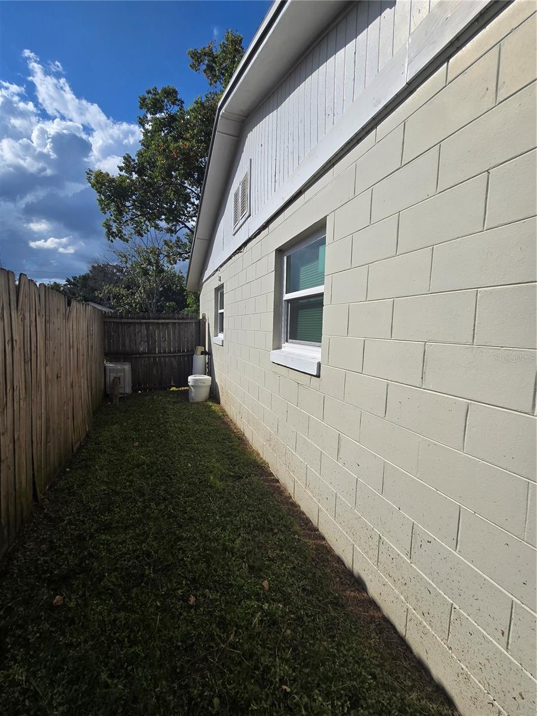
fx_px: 269
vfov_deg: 106.2
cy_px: 358
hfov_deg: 89.9
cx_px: 268
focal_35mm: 13
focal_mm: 2.2
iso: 50
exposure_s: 1/4743
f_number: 2.2
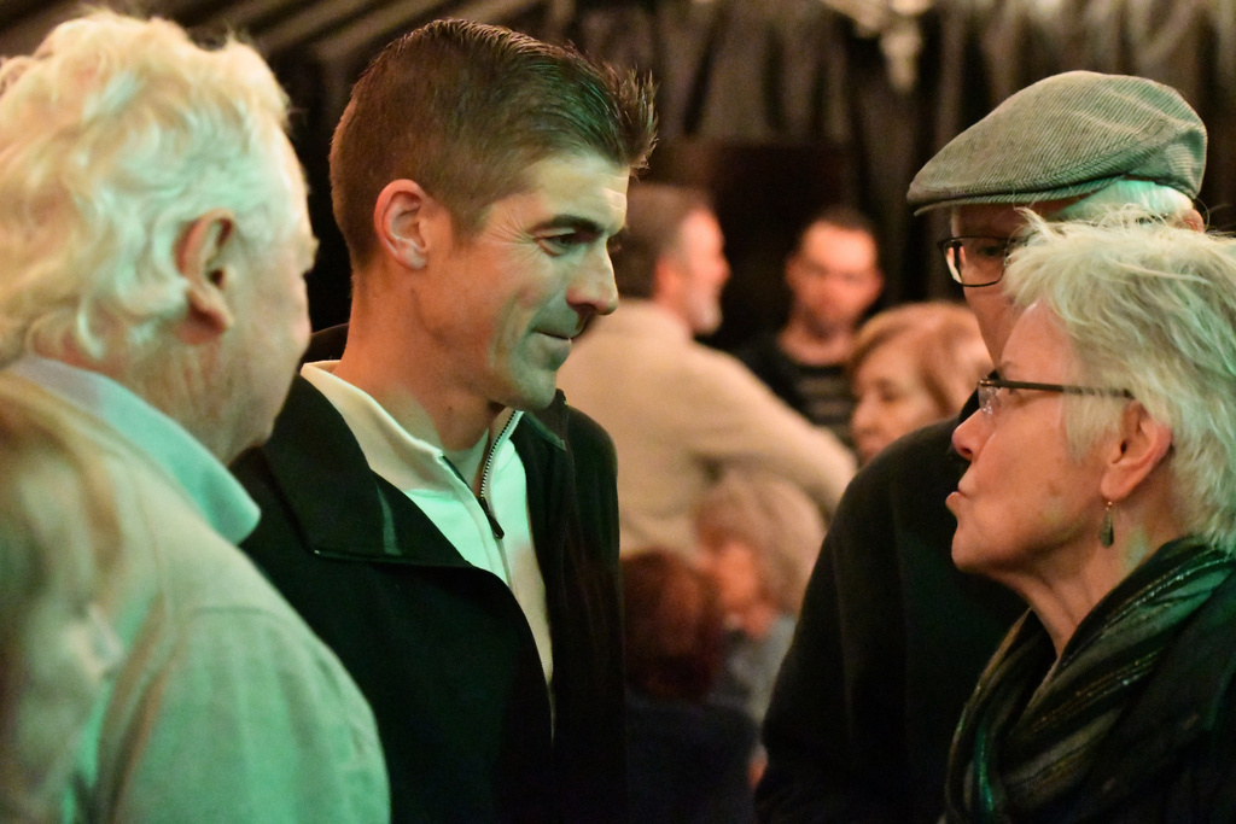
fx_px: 3863
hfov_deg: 18.2
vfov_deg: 12.2
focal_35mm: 112
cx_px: 618
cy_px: 412
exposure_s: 1/250
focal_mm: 75
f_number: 3.5
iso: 32000
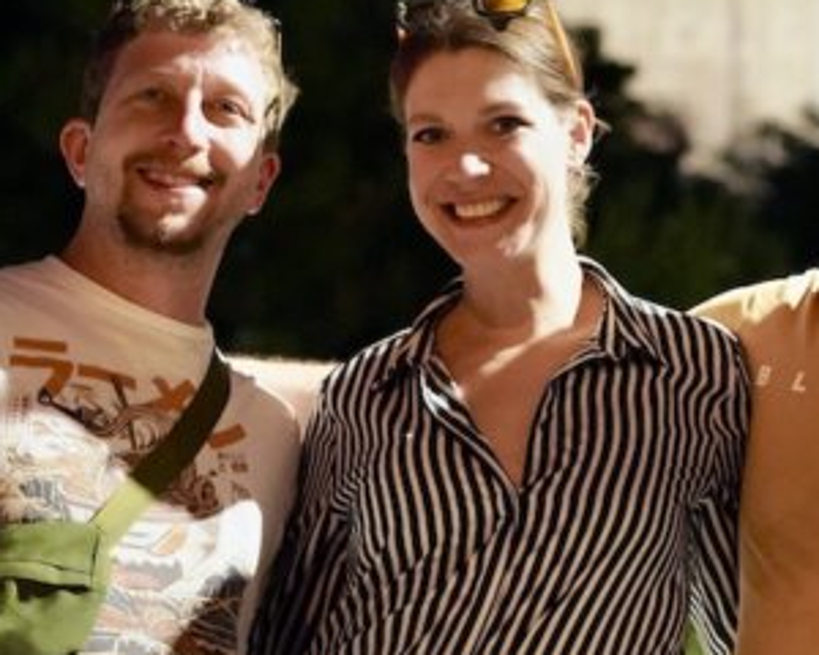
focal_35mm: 120
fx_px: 2909
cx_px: 740
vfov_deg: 12.7
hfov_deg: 15.8
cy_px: 30
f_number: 2.5
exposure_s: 1/50
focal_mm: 50
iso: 12800
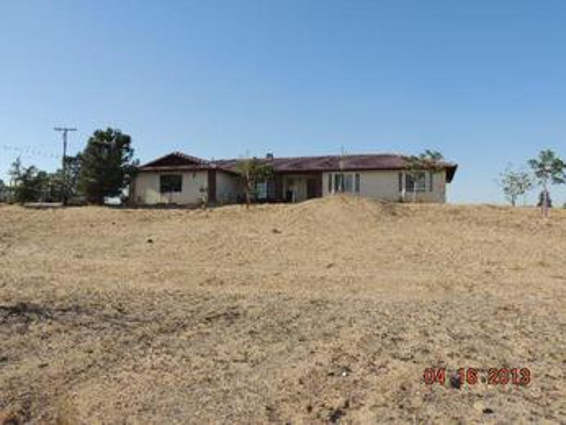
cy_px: 212
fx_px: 458
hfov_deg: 63.4
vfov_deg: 49.8
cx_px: 283
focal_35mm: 28
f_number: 3.4
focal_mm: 4.9
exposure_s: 1/1250
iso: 100
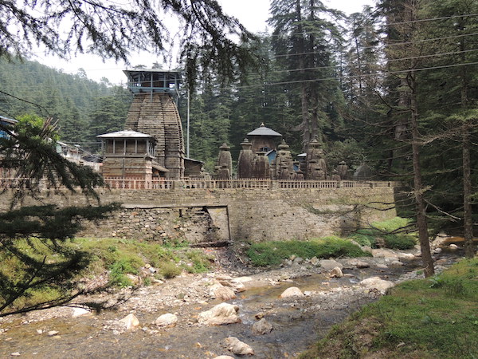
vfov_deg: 46.8
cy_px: 180
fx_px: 414
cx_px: 239
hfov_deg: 60.0
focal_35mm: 30
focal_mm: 5.3
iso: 100
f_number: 3.1
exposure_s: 1/500
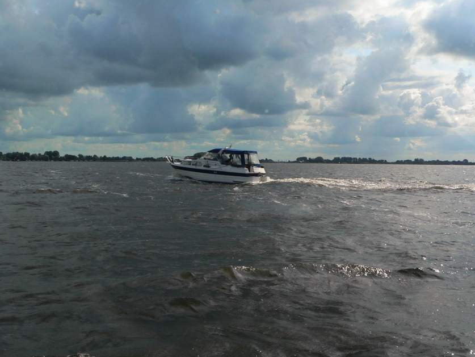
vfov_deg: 33.6
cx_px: 238
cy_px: 190
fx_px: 590
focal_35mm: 43
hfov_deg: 43.8
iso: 80
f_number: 5.2
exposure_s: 1/500
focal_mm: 6
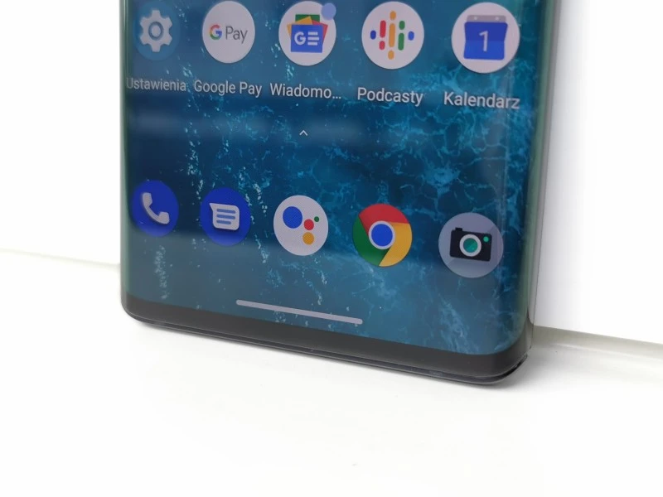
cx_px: 332
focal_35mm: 41
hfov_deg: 45.8
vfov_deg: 35.1
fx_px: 785
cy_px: 248
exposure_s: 1/396
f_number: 1.6
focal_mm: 5.56
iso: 50
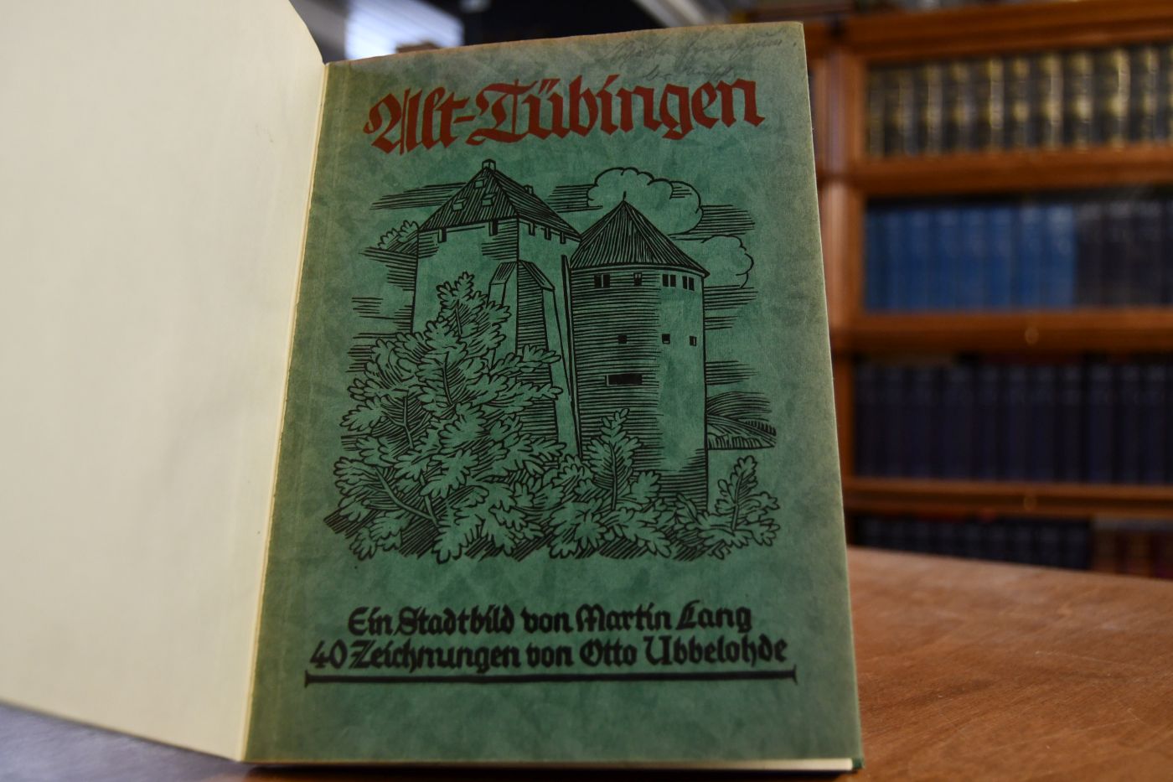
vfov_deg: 36.9
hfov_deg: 53.1
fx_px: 1173
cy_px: 391
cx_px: 586
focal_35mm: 36
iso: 1100
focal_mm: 24
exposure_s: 1/125
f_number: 3.8
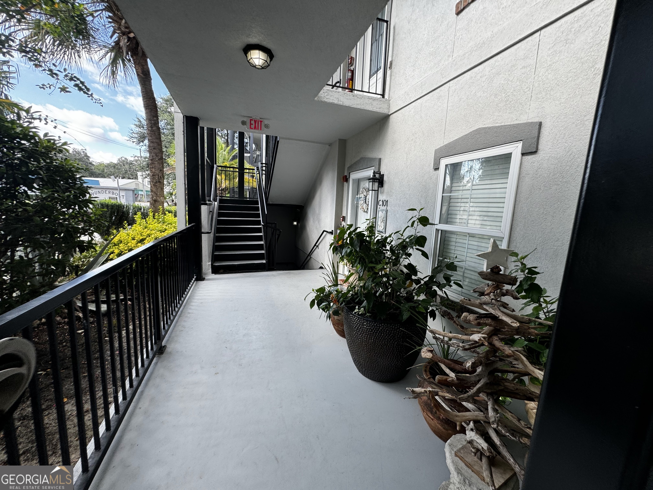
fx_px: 264
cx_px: 326
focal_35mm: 14
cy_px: 245
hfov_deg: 102.1
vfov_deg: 85.7
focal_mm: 2.22
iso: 40
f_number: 2.2
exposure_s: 1/105
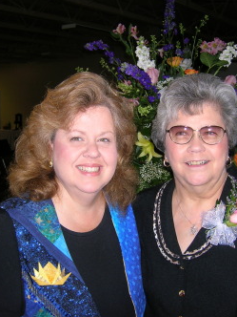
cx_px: 125
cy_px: 158
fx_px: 420
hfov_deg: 31.5
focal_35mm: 46
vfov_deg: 41.2
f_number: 2.9
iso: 50
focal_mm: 5.7
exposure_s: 1/60.1
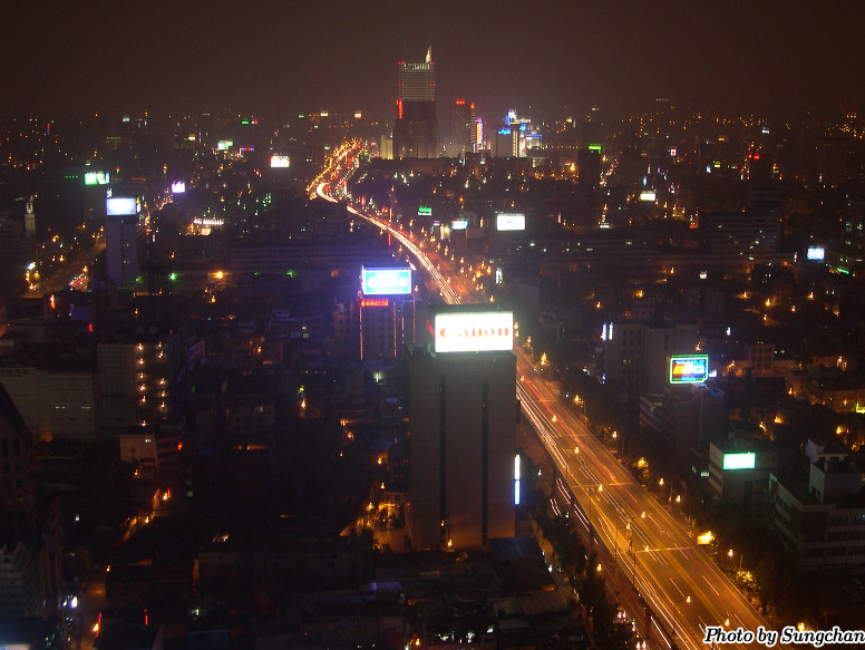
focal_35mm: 46
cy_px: 316
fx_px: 1150
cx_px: 468
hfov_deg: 41.2
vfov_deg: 31.5
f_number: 8
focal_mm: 9
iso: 100
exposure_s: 4
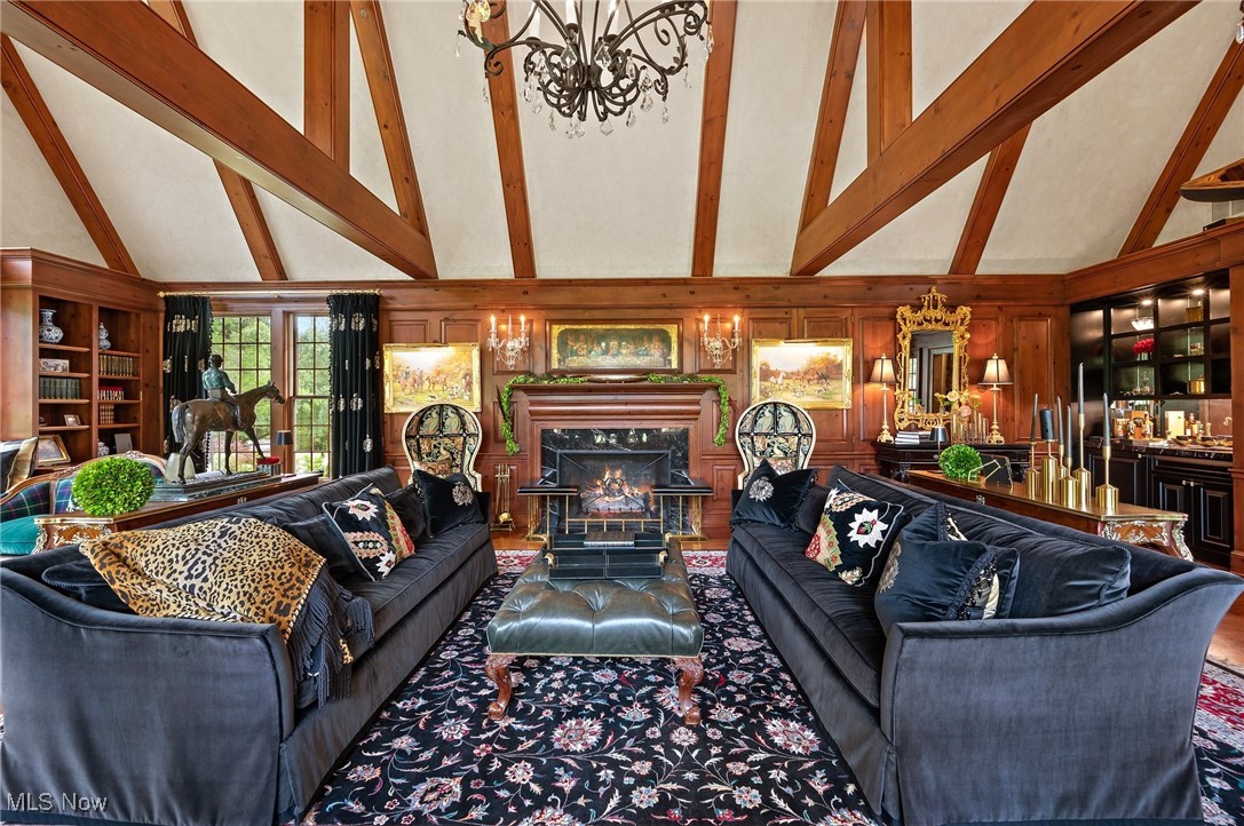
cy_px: 413
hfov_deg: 104.3
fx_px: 483
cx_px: 622
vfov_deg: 81.1
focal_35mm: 14
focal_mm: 14
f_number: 8
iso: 400
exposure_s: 1.6
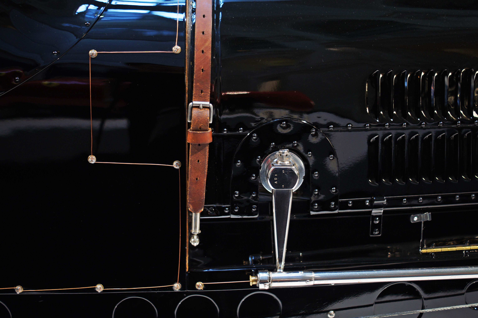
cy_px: 159
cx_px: 239
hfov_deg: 27.0
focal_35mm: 75
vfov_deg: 18.2
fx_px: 995
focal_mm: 50
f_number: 1.8
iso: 200
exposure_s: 1/25
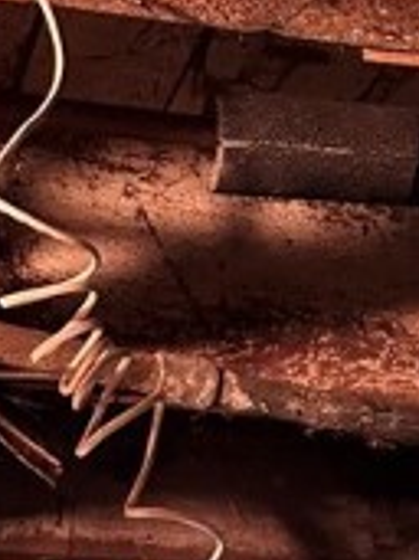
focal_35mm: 108
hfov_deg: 13.7
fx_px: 1745
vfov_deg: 14.2
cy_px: 1228
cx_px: 268
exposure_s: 1/60
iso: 400
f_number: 1.78
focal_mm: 6.86
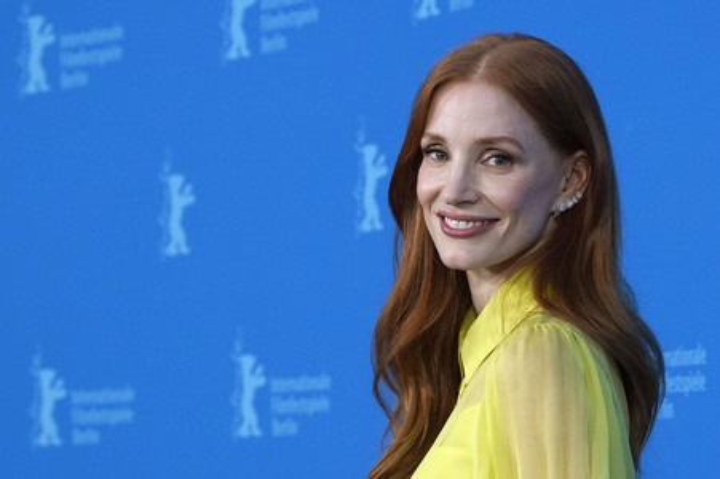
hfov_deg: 20.0
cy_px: 240
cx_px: 360
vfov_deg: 13.4
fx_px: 2038
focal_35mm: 102
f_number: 5.6
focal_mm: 102
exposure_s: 1/320
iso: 2000
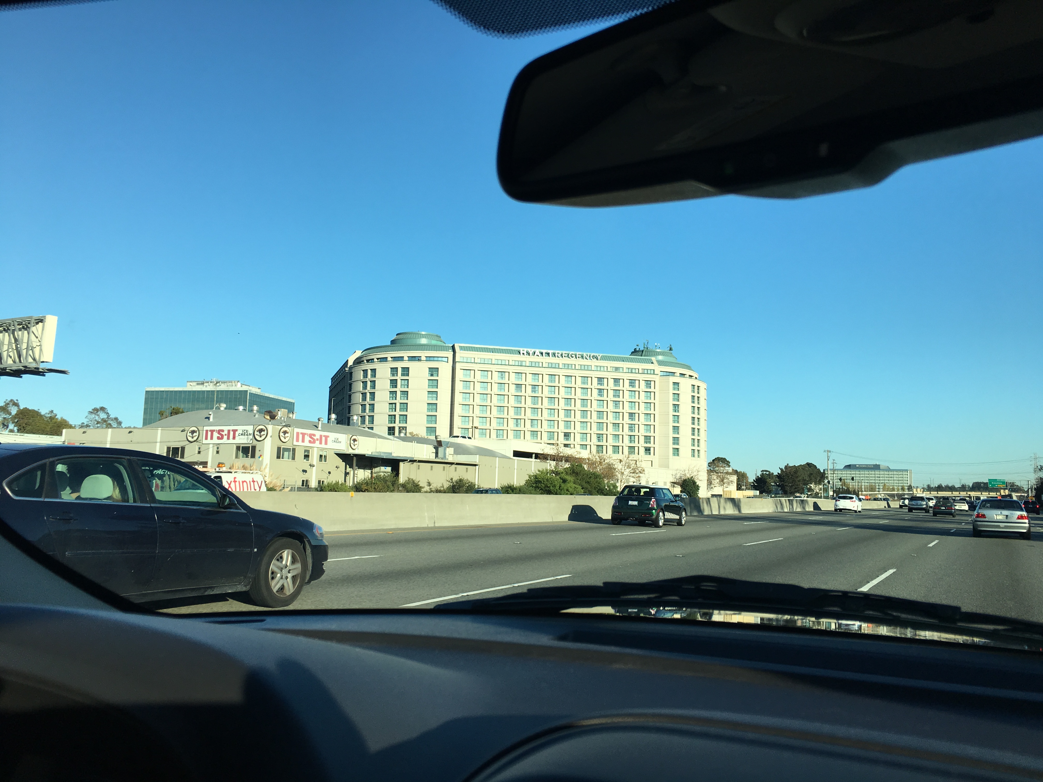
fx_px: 874
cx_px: 522
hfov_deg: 61.7
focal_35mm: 29
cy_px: 391
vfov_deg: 48.2
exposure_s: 1/999
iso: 25
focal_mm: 4.15
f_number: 2.2
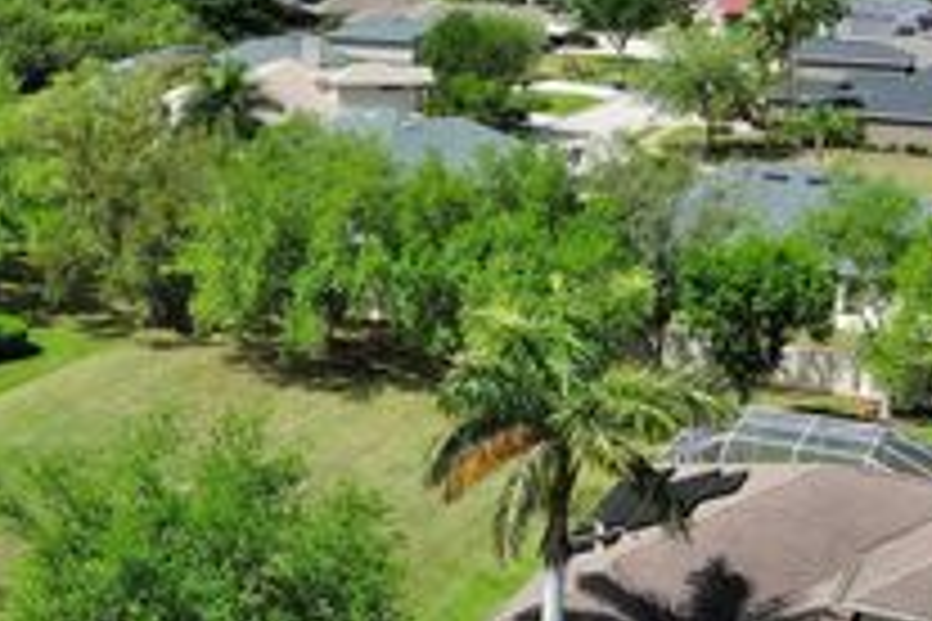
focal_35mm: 70
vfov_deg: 19.4
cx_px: 108
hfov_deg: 27.9
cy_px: 371
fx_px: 1812
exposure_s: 1/400
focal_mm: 10.57
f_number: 9
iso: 100
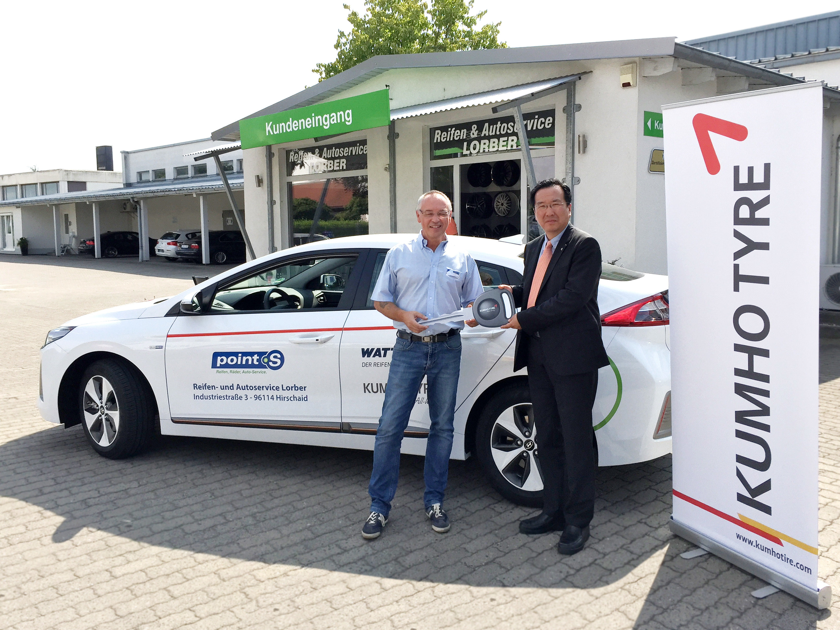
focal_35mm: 29
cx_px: 420
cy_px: 315
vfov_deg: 48.2
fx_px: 704
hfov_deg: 61.7
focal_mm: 4.15
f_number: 2.2
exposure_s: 1/2326
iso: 32
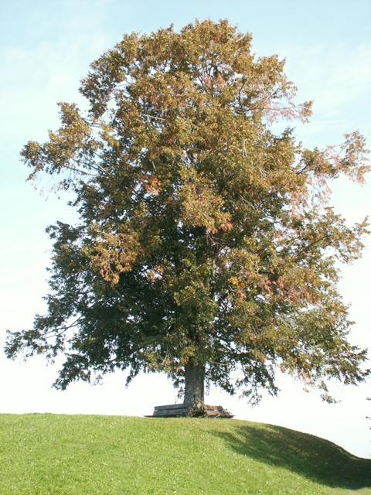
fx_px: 915
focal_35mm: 64
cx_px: 186
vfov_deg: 30.3
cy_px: 248
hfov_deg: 22.9
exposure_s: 1/250
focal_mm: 10.76
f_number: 3.2
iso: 50
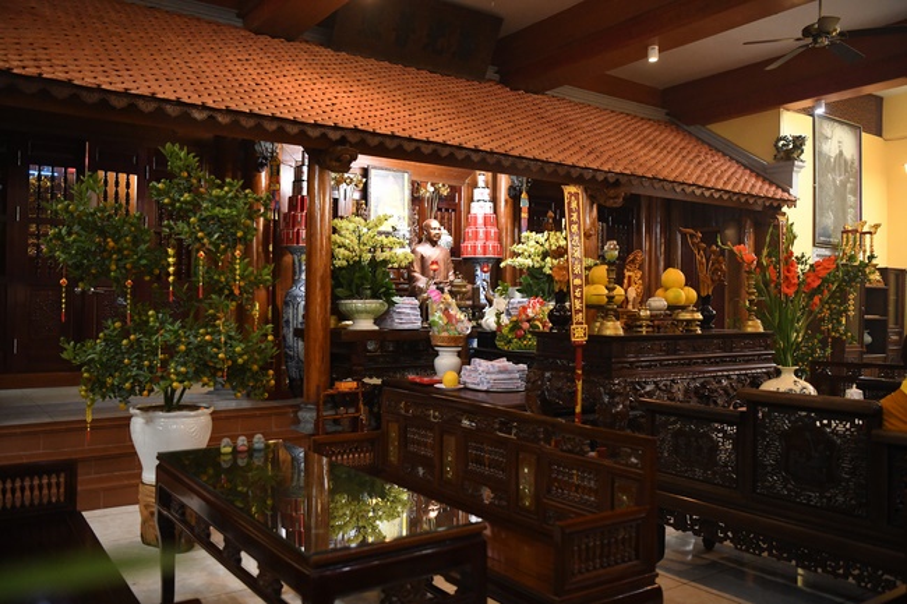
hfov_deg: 60.3
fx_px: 781
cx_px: 454
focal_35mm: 31
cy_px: 302
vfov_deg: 42.3
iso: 5000
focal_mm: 31
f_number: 2.8
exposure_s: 1/125
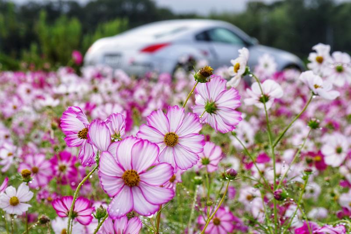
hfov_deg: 14.4
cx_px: 176
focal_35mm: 142
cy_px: 117
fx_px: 1389
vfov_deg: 9.6
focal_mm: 95
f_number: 13
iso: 200
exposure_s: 1/80
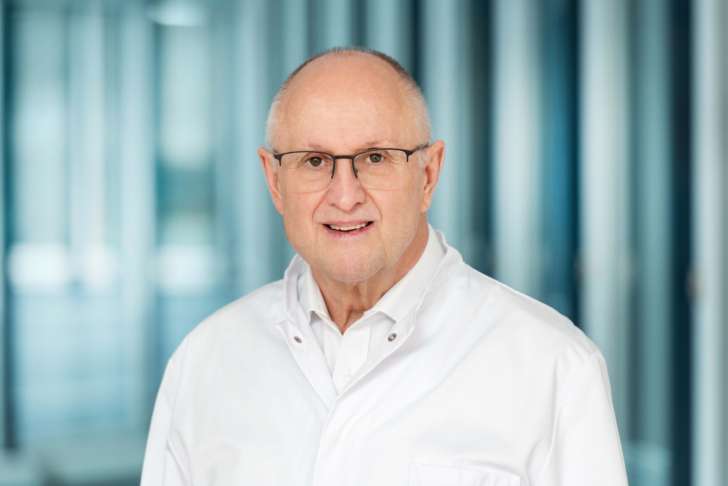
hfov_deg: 10.8
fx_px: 3842
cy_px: 243
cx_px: 364
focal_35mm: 190
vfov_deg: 7.2
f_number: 3.5
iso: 400
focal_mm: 190
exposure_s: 1/40
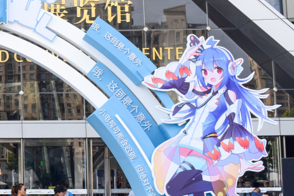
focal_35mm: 93
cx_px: -73
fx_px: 759
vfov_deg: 14.7
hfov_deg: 20.3
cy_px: 95
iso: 220
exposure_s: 1/250
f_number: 8
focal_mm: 24
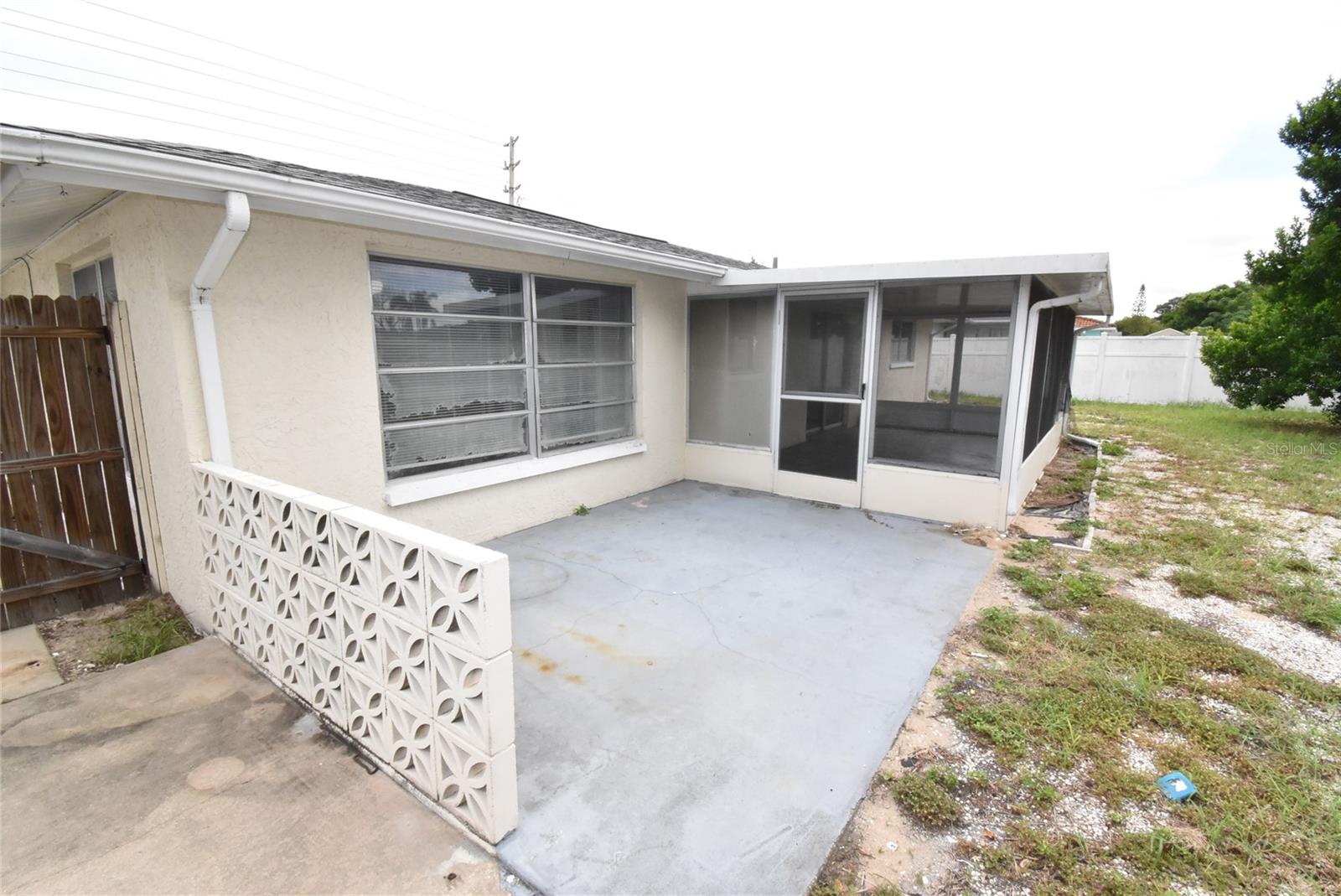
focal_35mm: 15
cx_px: 670
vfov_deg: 77.4
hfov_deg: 100.4
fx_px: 559
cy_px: 448
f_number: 22
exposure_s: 1/200
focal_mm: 10
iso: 1600
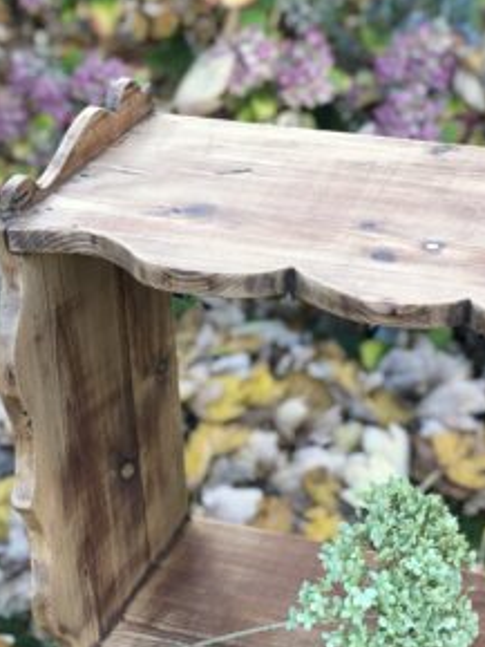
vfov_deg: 26.9
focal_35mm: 72
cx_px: 255
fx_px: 1344
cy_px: 434
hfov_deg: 20.5
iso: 25
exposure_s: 1/60
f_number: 2.4
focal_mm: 6
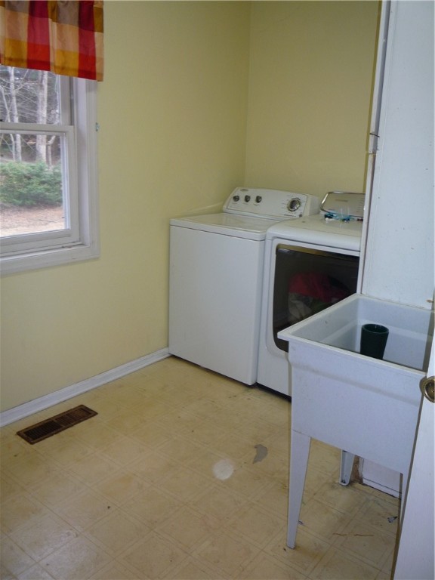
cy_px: 290
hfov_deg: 46.8
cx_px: 218
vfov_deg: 60.0
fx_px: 503
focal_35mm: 30
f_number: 3.3
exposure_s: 1/30
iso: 100
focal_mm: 5.2
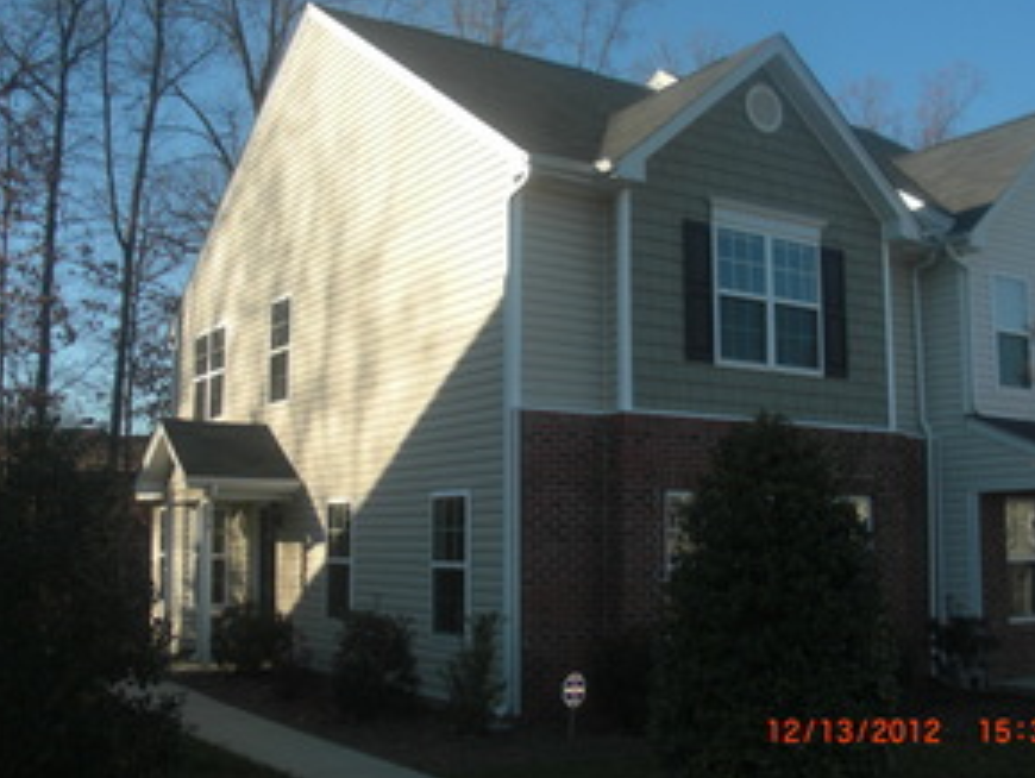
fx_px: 1287
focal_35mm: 43
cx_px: 521
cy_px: 360
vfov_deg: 33.6
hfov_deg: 43.8
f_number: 2.8
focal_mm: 6.3
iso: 50
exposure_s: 1/640
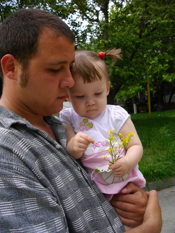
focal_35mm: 32
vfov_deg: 56.8
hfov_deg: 44.2
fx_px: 215
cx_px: 88
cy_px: 116
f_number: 2.9
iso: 100
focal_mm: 5.7
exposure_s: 1/200
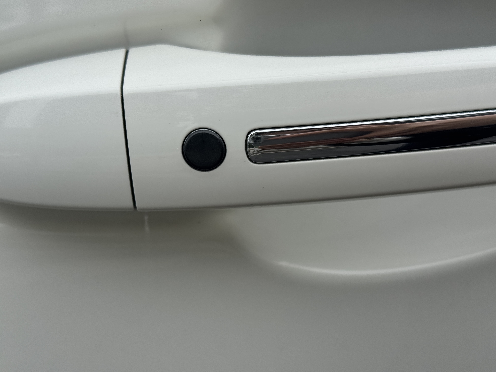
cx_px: 248
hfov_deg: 39.7
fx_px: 688
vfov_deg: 30.3
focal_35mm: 48
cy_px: 186
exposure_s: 1/1339
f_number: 1.78
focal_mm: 6.76
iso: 64
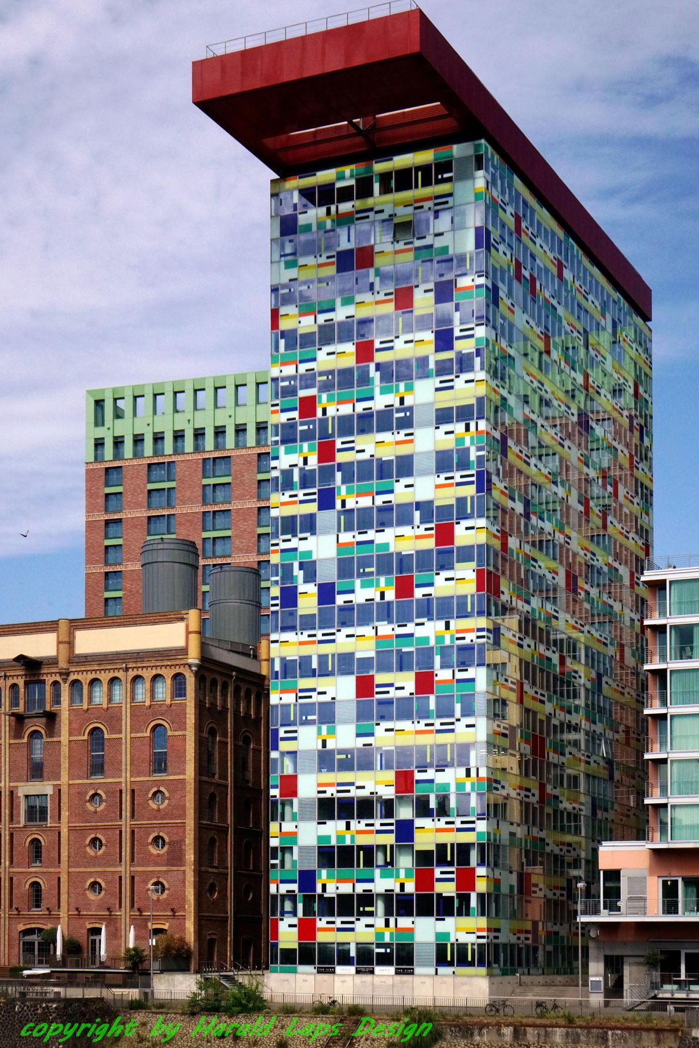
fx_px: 1573
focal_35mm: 54
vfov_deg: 36.9
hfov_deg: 25.1
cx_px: 354
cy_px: 525
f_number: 13
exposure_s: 1/5000
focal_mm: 53
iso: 2500
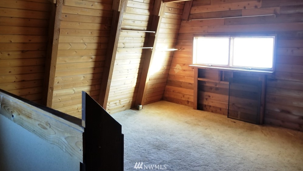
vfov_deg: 39.8
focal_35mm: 29
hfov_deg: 66.1
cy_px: 60
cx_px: 151
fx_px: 233
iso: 100
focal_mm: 4.25
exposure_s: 1/50
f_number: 1.7
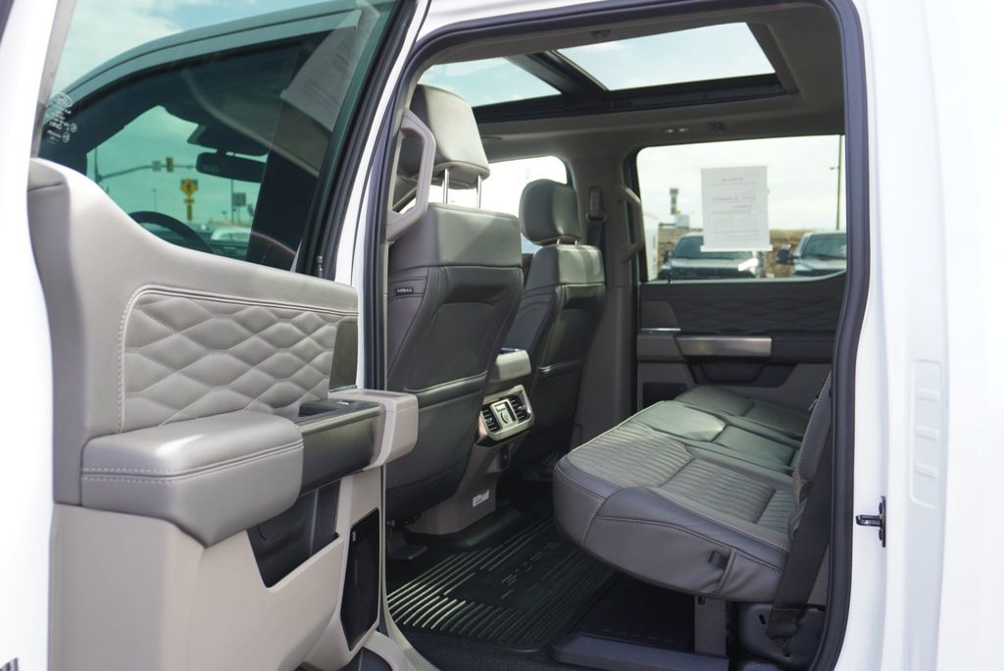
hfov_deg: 59.5
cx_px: 502
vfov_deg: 41.8
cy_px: 336
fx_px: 879
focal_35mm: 32
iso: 100
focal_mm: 21
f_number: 4.5
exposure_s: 1/80
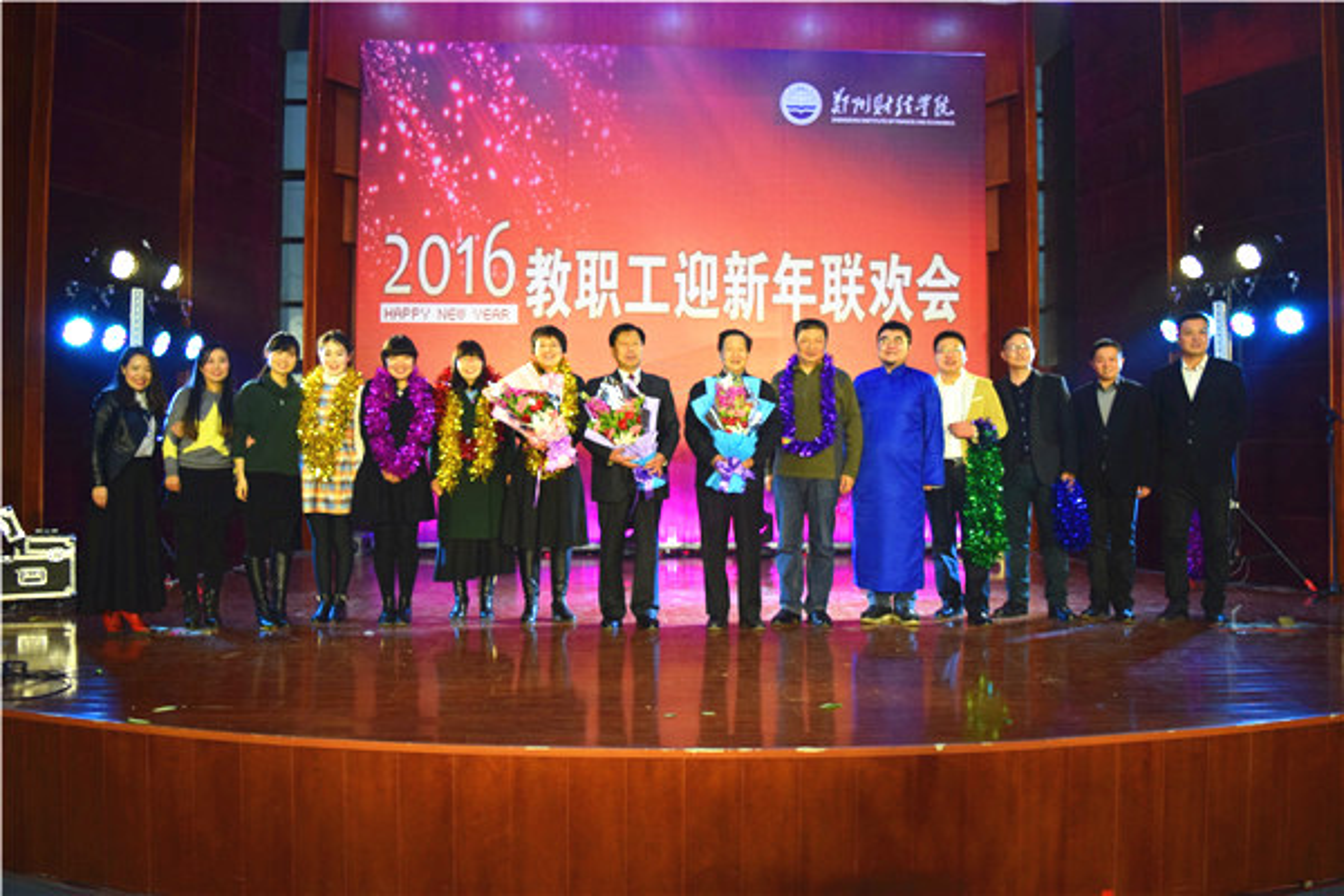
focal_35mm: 30
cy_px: 448
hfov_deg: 61.9
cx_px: 672
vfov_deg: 43.6
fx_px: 1120
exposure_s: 1/500
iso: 1800
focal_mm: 20
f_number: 3.5
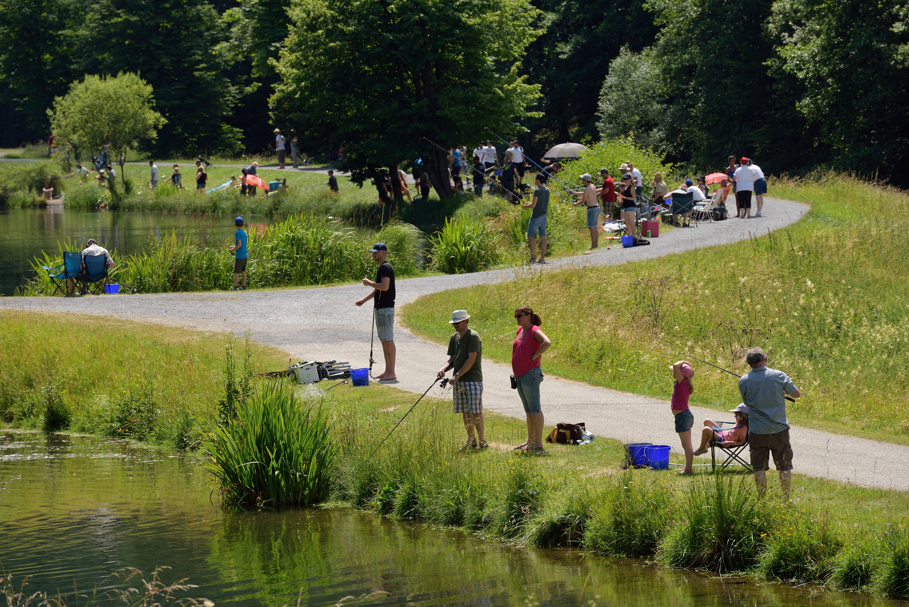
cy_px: 304
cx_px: 454
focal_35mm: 200
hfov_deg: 10.3
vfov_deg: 6.9
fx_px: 5052
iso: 125
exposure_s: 1/320
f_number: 8
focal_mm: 200
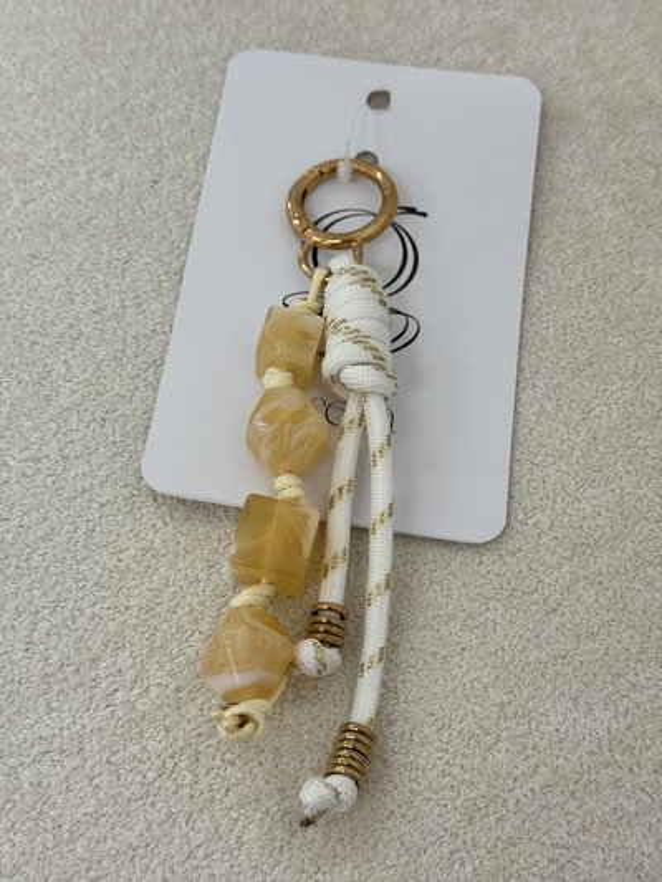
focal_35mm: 48
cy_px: 441
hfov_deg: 30.3
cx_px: 331
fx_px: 1223
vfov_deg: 39.6
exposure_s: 1/50
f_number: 1.78
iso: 64
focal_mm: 6.76
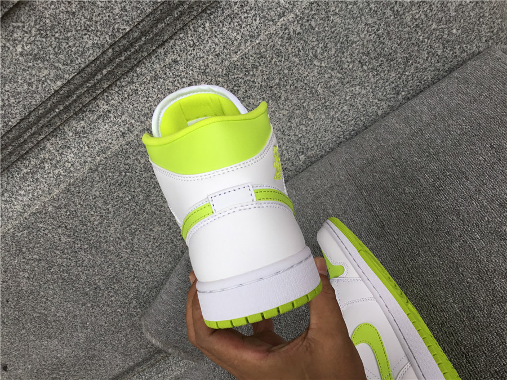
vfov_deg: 45.4
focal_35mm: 31
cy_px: 190
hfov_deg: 58.4
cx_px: 254
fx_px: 454
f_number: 2.4
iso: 25
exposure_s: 1/184
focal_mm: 3.3
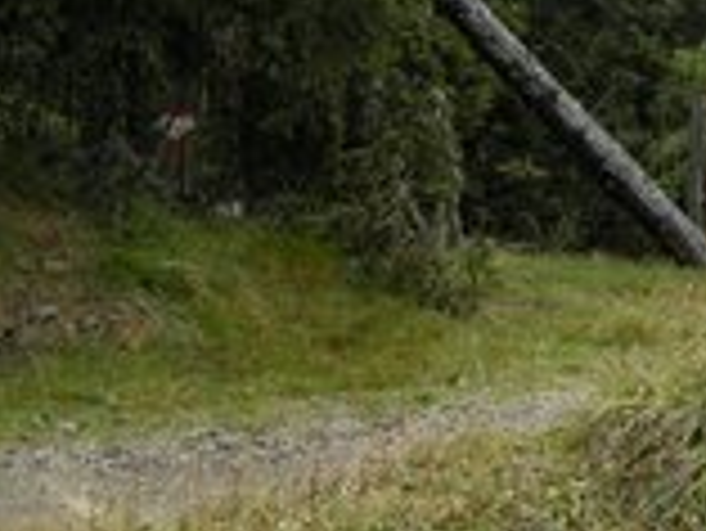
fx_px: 2735
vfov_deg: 11.1
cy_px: 180
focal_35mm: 134
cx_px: 1264
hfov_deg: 13.3
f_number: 3
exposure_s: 1/76.1
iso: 64
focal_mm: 7.5
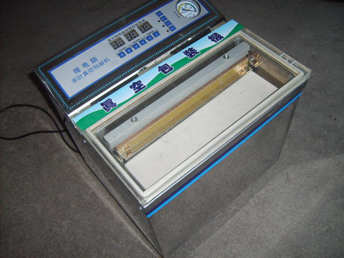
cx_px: 172
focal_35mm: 35
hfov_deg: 52.6
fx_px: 348
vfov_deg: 40.7
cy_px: 129
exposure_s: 1/30
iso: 100
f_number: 2.8
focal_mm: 5.8
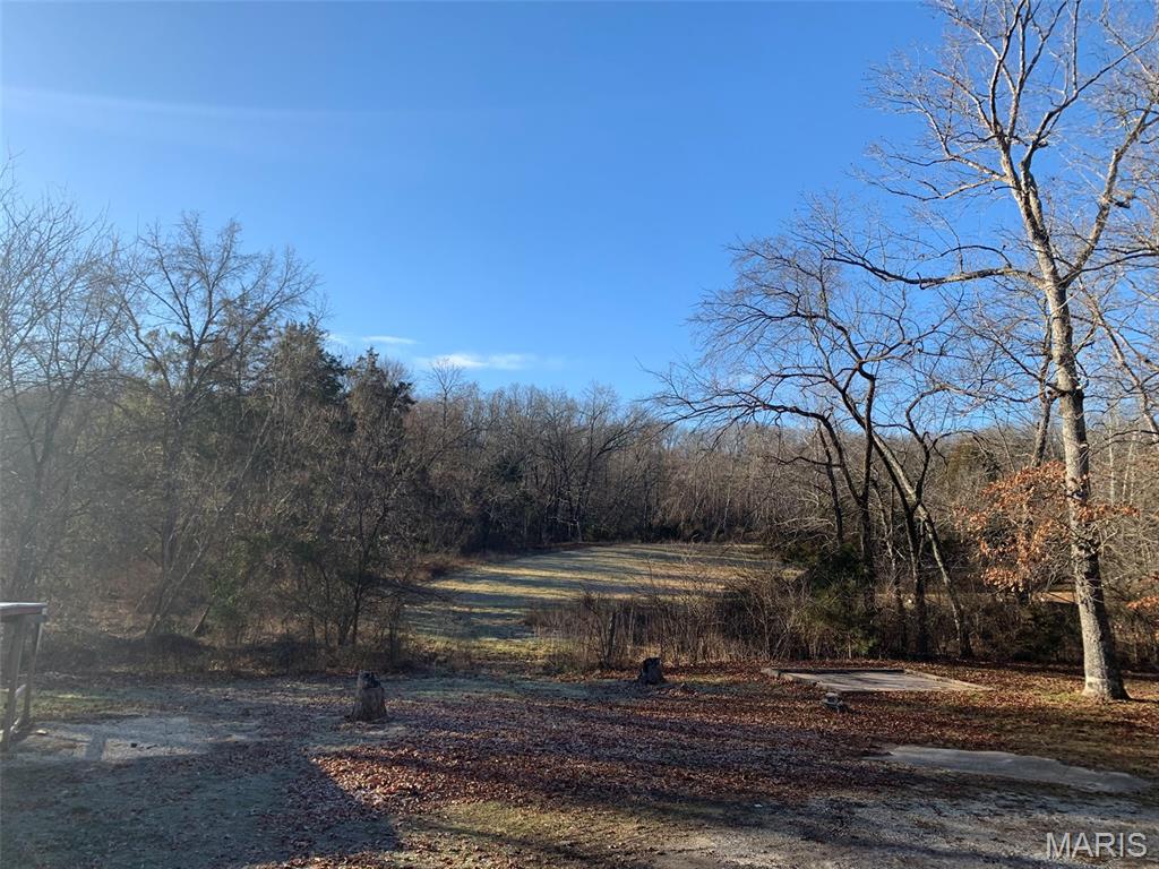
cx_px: 580
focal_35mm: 26
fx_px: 871
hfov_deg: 67.3
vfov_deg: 53.1
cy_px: 434
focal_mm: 4.25
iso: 25
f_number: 1.8
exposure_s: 1/1163
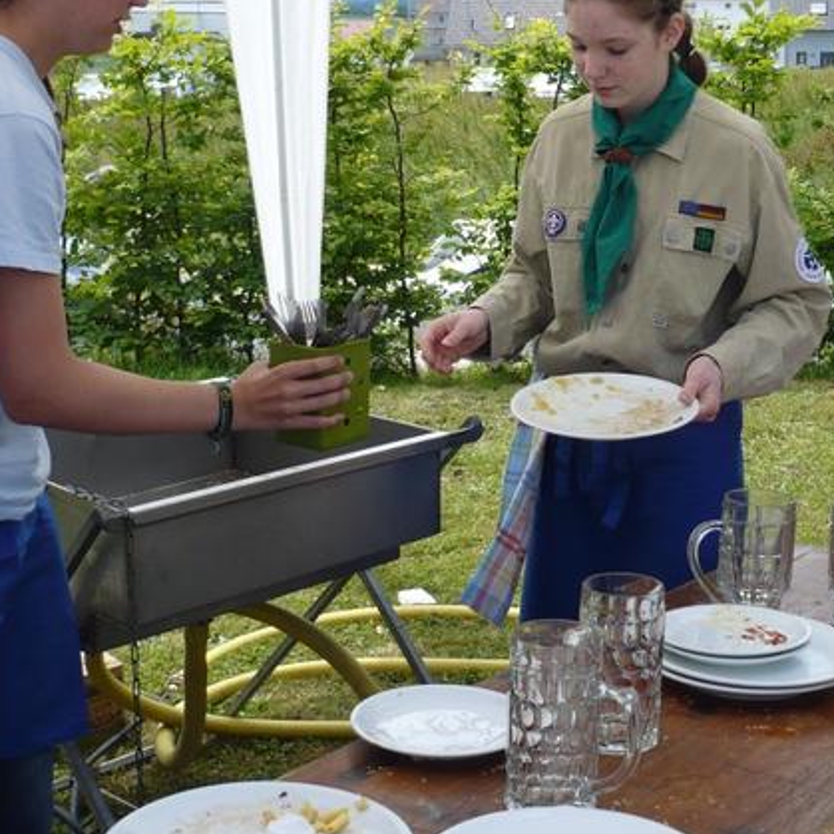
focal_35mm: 59
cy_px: 243
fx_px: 1608
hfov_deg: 28.7
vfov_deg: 28.8
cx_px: 621
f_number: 2.8
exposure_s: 1/640
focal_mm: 5.8
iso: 100
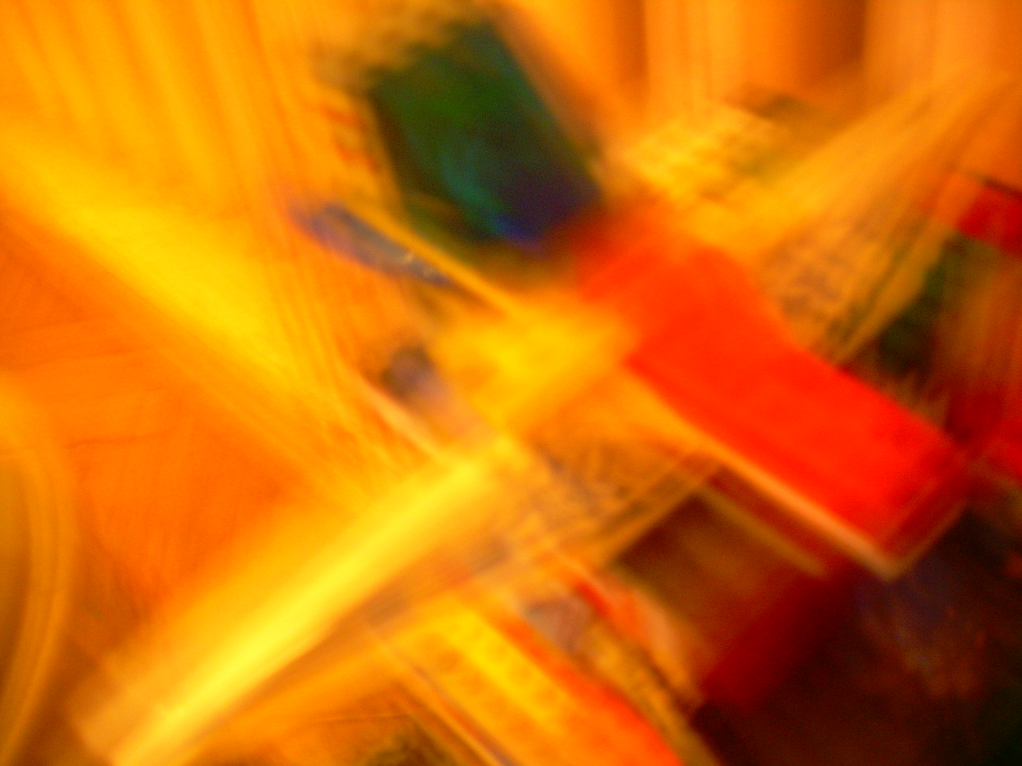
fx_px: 1122
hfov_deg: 49.0
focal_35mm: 38
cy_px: 383
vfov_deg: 37.7
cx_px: 511
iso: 200
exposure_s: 2
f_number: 2.8
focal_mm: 6.3
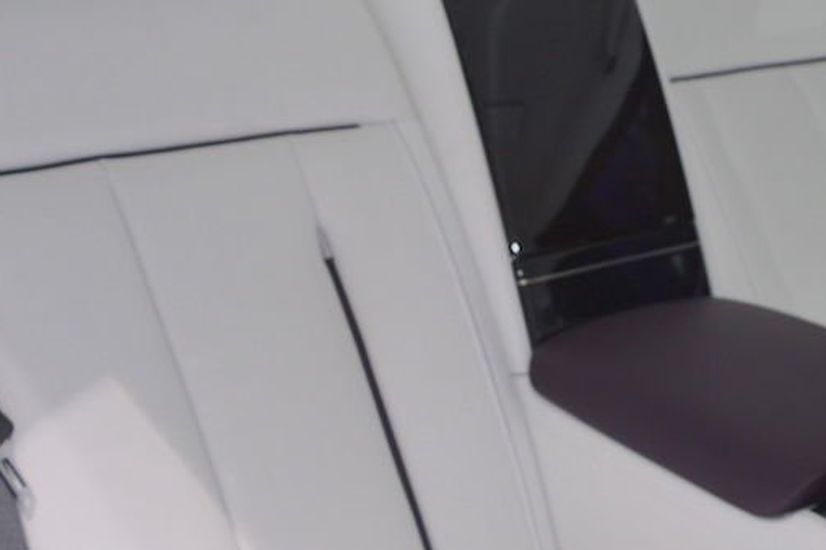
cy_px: 380
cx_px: 537
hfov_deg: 29.5
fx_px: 1559
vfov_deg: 19.9
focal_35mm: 68
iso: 100
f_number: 4
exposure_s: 1/60
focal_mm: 18
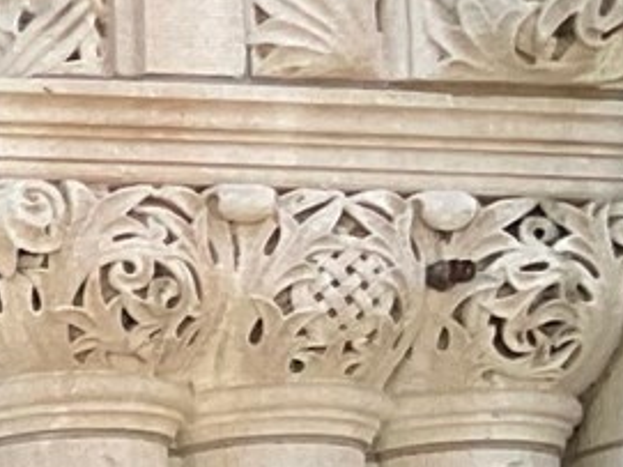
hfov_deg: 7.8
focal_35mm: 219
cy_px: 679
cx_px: -1294
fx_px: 3940
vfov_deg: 6.7
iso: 40
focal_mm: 3
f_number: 1.8
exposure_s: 1/120
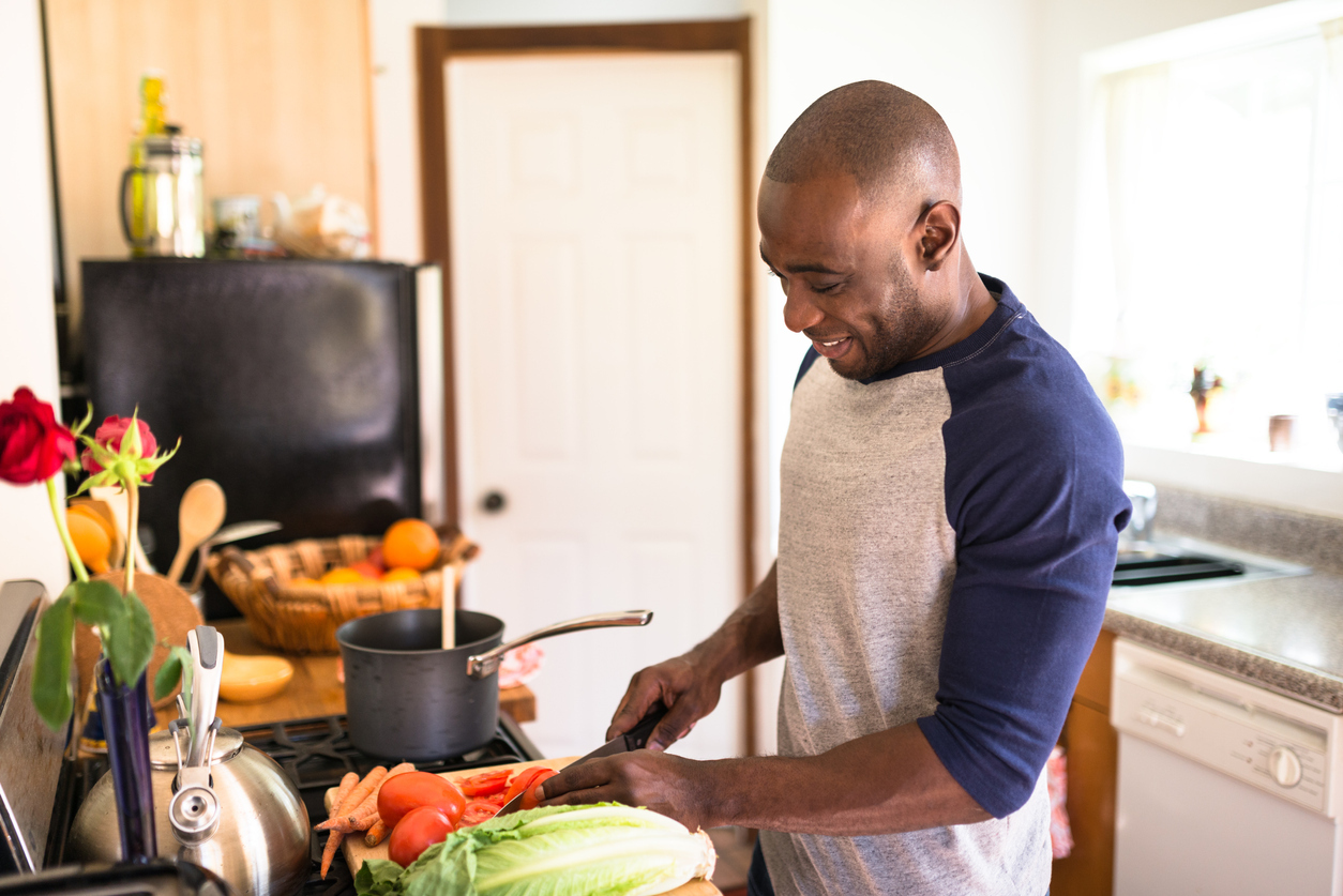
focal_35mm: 35
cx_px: 672
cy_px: 448
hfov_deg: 54.4
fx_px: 1306
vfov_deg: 37.9
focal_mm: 35
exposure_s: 1/125
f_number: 1.4
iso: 320
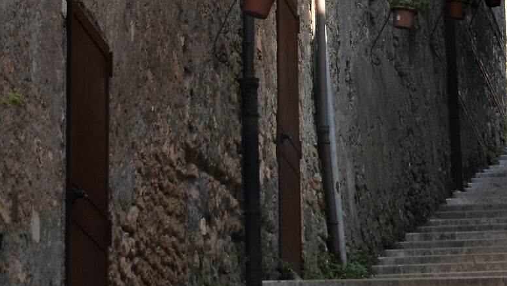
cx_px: 418
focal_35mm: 269
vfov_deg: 4.5
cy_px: 20
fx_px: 3612
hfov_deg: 8.0
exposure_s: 1/160
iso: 100
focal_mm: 55
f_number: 4.5
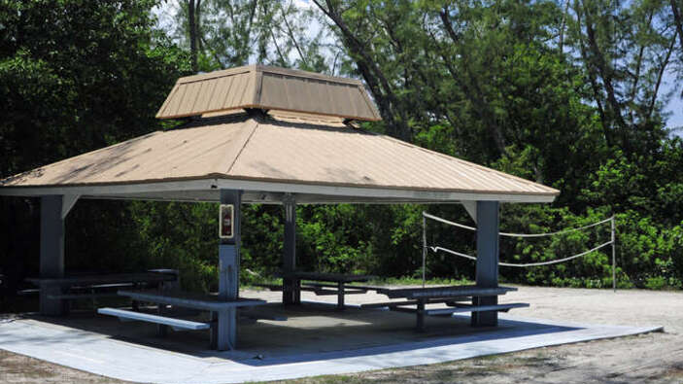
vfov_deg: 23.9
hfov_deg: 41.3
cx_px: 358
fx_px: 905
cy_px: 235
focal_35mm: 50
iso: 400
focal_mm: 28
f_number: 8
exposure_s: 1/250
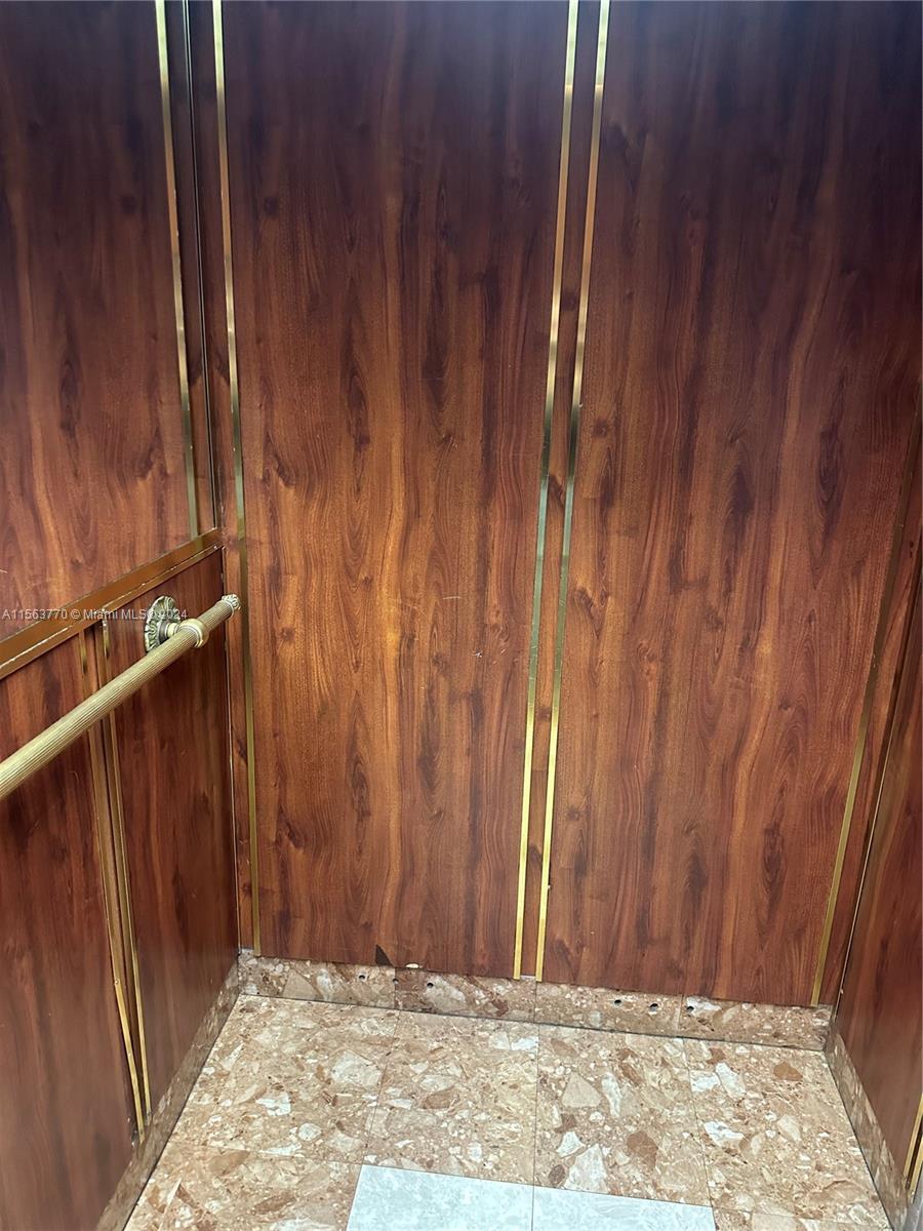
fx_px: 853
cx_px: 462
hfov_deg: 56.8
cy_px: 616
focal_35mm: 24
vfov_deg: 71.6
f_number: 1.78
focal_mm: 6.86
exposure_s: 1/40
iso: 640
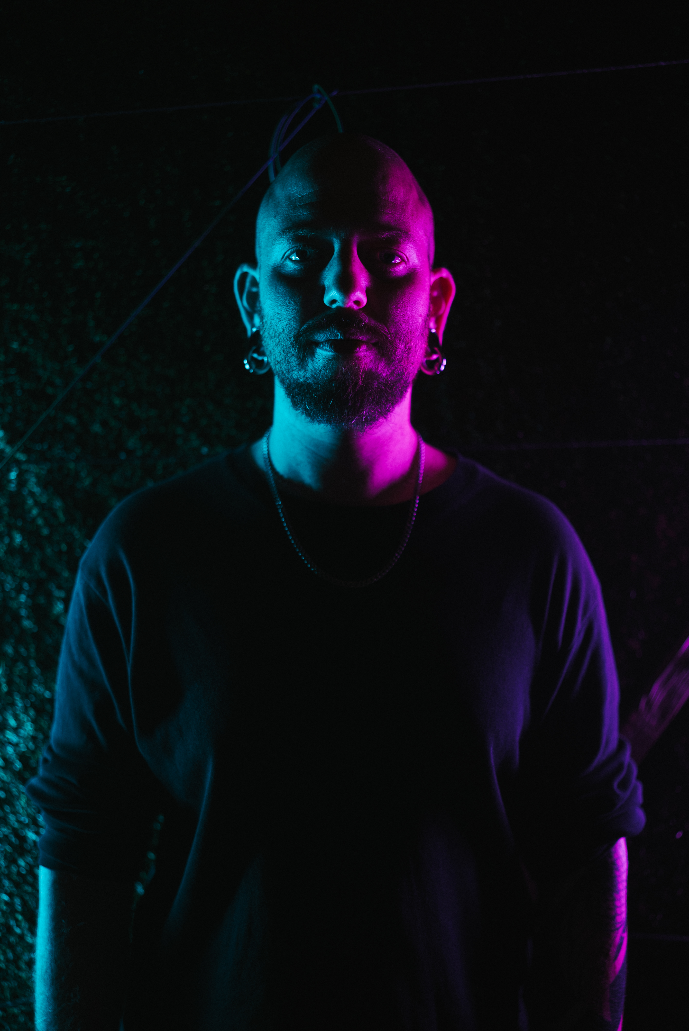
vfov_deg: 54.4
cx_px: 344
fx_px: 1003
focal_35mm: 35
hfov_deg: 37.9
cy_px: 516
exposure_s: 1/100
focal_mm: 35
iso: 160
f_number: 1.4
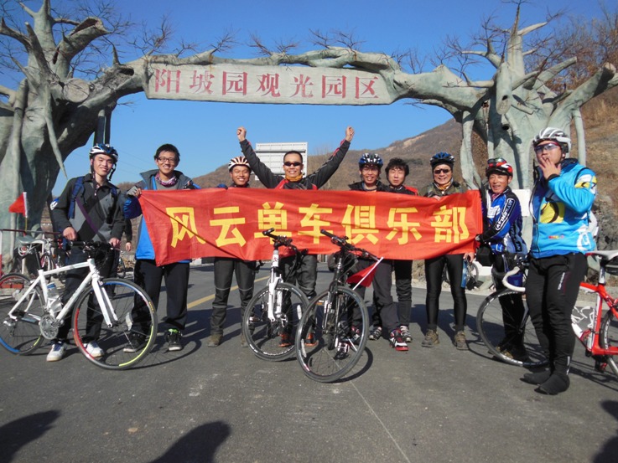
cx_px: 309
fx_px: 518
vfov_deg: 48.2
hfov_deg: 61.7
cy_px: 232
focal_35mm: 29
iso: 125
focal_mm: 5.2
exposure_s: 1/1250
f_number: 3.7
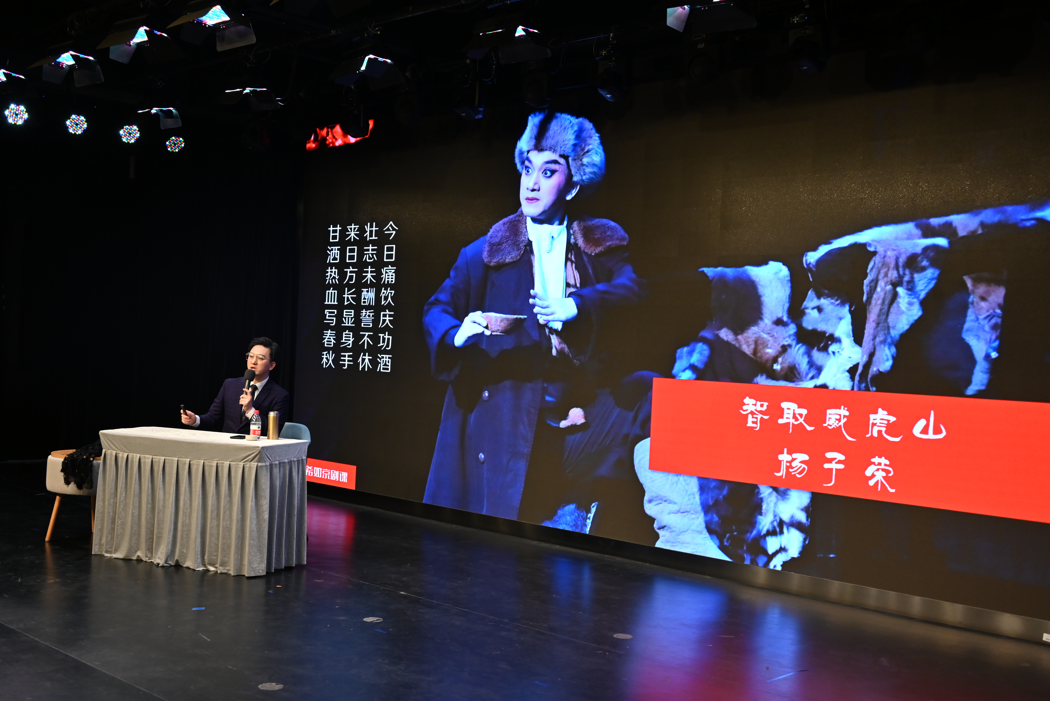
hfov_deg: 49.5
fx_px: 1138
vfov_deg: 34.2
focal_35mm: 39
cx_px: 525
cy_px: 350
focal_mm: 39
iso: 800
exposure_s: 1/125
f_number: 5.6
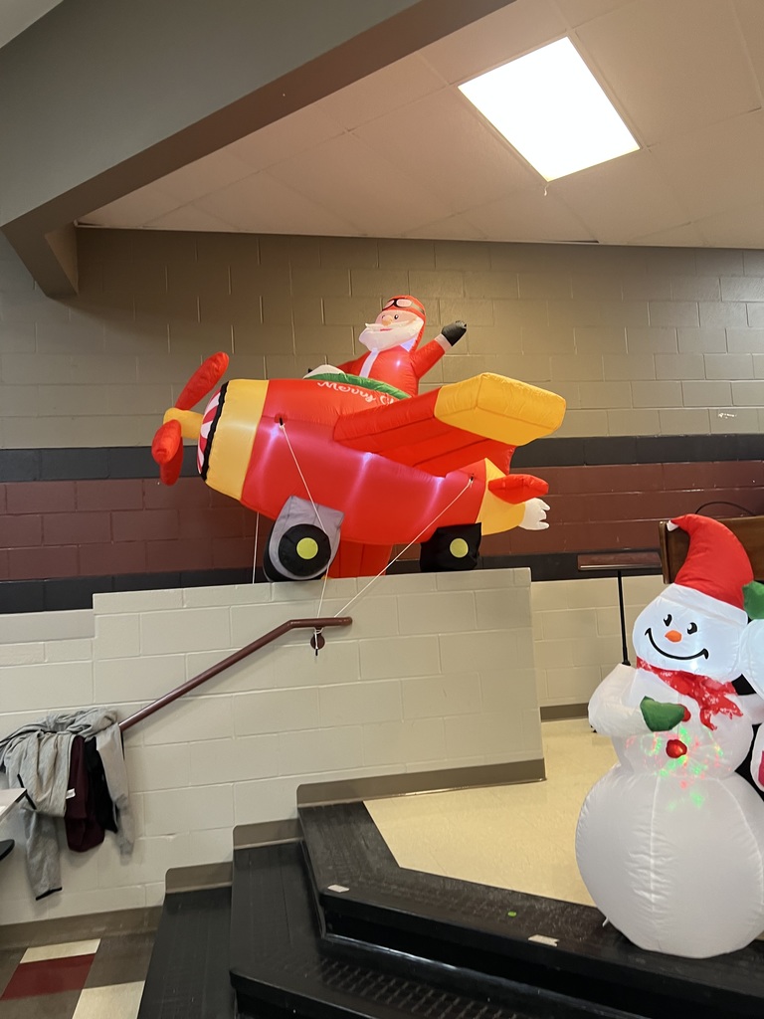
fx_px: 765
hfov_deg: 53.1
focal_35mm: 26
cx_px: 382
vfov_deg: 67.3
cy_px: 510
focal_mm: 5.7
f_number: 1.5
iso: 125
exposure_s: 1/60
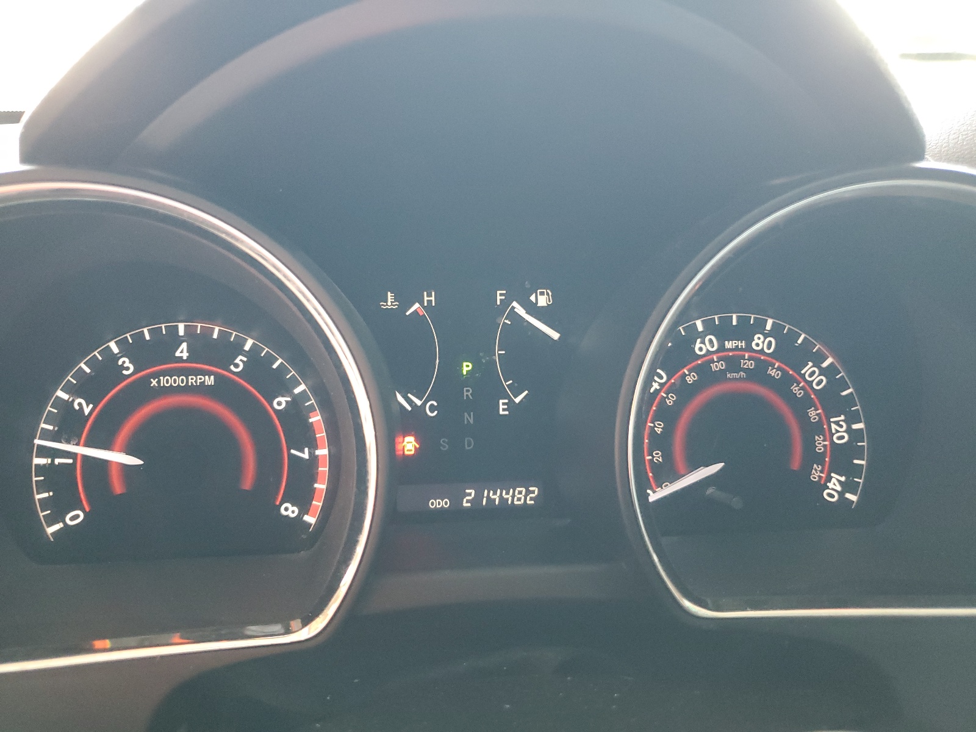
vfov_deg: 53.1
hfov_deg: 67.3
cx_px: 488
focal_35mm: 26
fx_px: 733
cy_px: 366
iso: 340
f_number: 1.5
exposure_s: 1/40
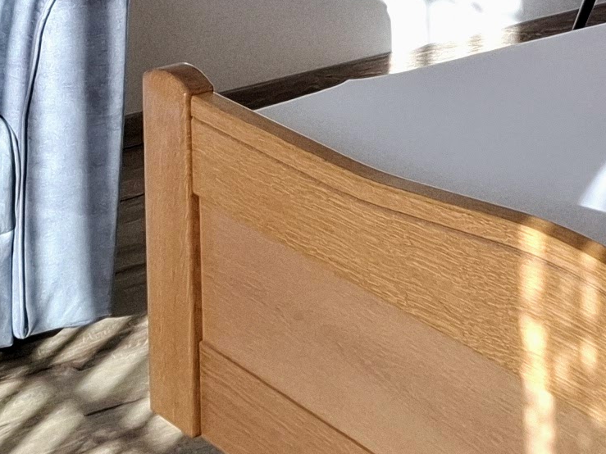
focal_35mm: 127
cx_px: 632
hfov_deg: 15.2
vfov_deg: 10.7
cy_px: -443
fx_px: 2223
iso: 50
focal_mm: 5.54
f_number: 1.8
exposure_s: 1/166
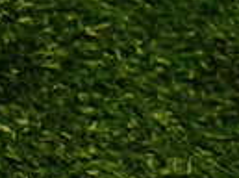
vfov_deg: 9.8
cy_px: -182
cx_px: -206
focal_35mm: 140
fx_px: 964
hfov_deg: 12.7
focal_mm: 5.4
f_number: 2.3
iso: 200
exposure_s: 1/40
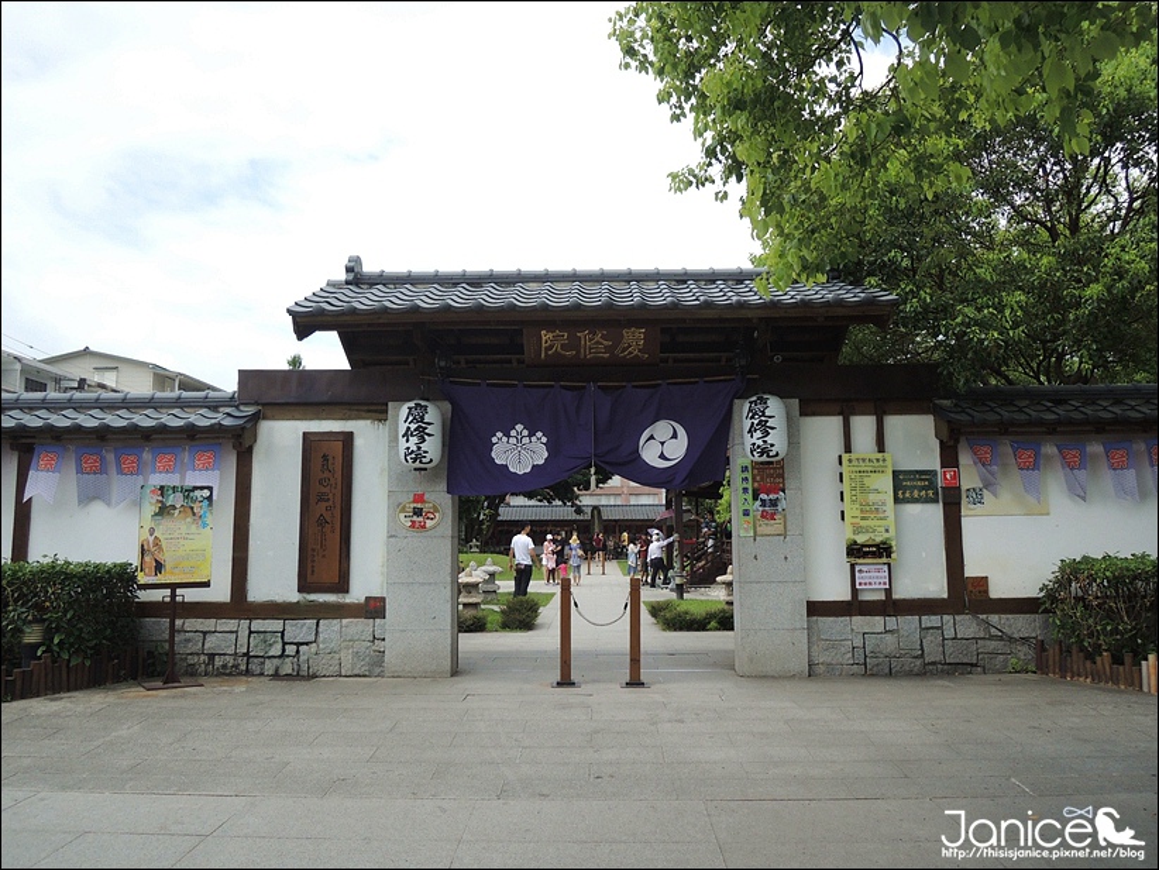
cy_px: 435
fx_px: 938
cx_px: 580
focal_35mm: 28
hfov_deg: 63.4
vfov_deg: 49.8
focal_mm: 5
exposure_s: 1/1250
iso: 100
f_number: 2.8
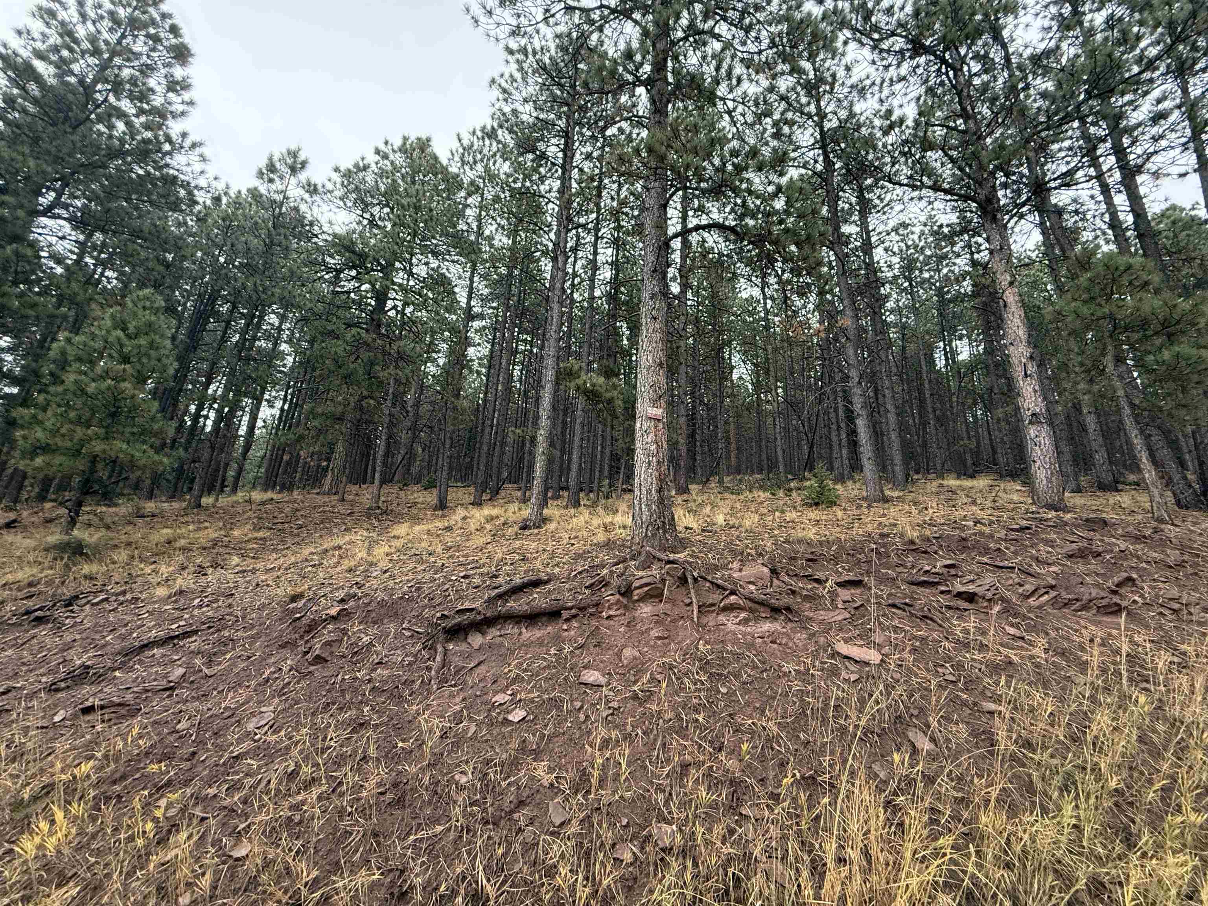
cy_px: 453
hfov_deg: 102.1
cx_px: 604
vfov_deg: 85.7
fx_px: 489
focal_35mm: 14
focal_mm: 2.22
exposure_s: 1/92
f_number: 2.2
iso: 400
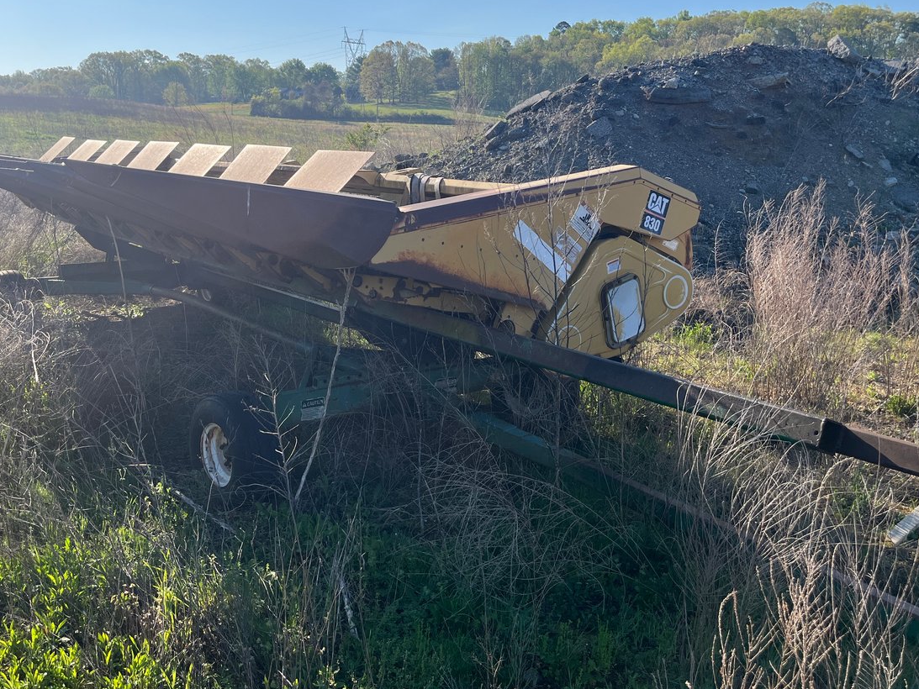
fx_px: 956
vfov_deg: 39.5
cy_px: 280
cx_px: 367
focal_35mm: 36
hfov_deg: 51.0
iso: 50
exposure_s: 1/3049
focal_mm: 5.1
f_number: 1.6
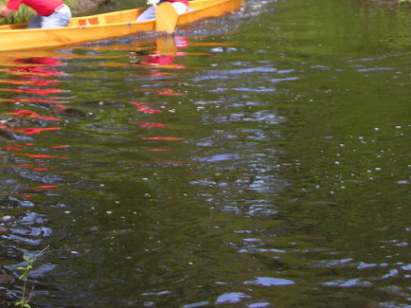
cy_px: 72
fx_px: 843
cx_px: 104
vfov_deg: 20.5
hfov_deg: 27.1
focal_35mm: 71
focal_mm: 8.9
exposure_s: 1/125
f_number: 2.8
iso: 50
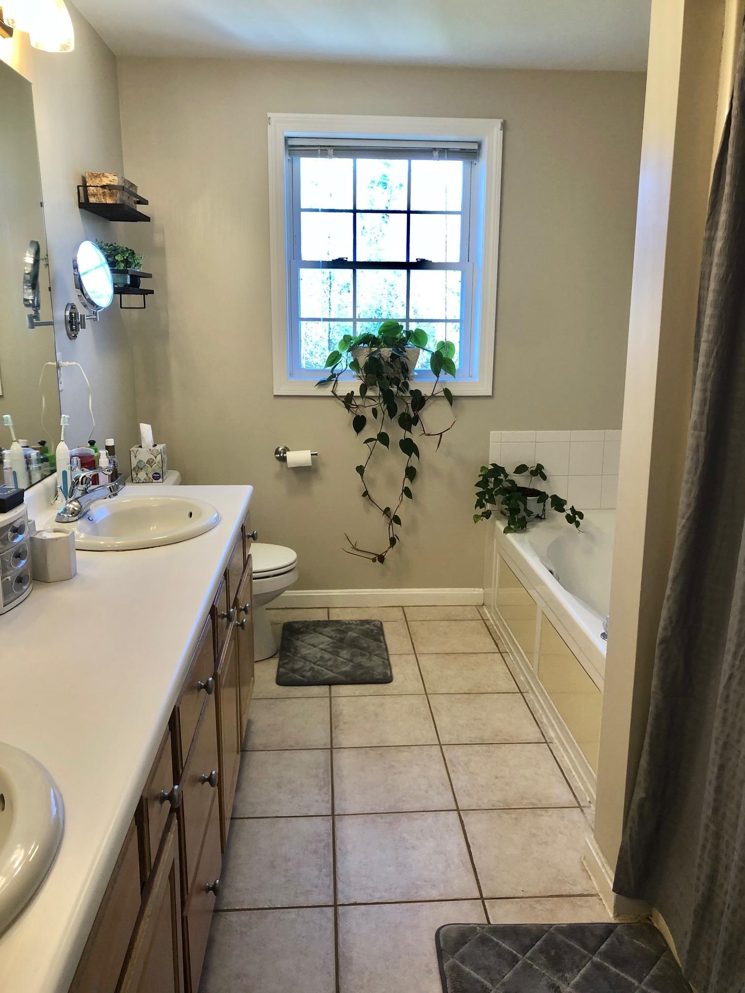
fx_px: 803
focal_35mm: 28
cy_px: 496
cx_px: 372
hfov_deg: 49.7
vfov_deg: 63.4
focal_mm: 4
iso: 25
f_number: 1.8
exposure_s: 1/40
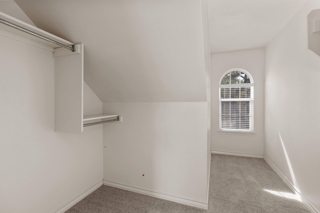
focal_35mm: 16
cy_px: 106
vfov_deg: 73.7
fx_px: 142
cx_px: 160
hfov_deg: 96.7
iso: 320
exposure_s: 1/160
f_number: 7.1
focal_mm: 16
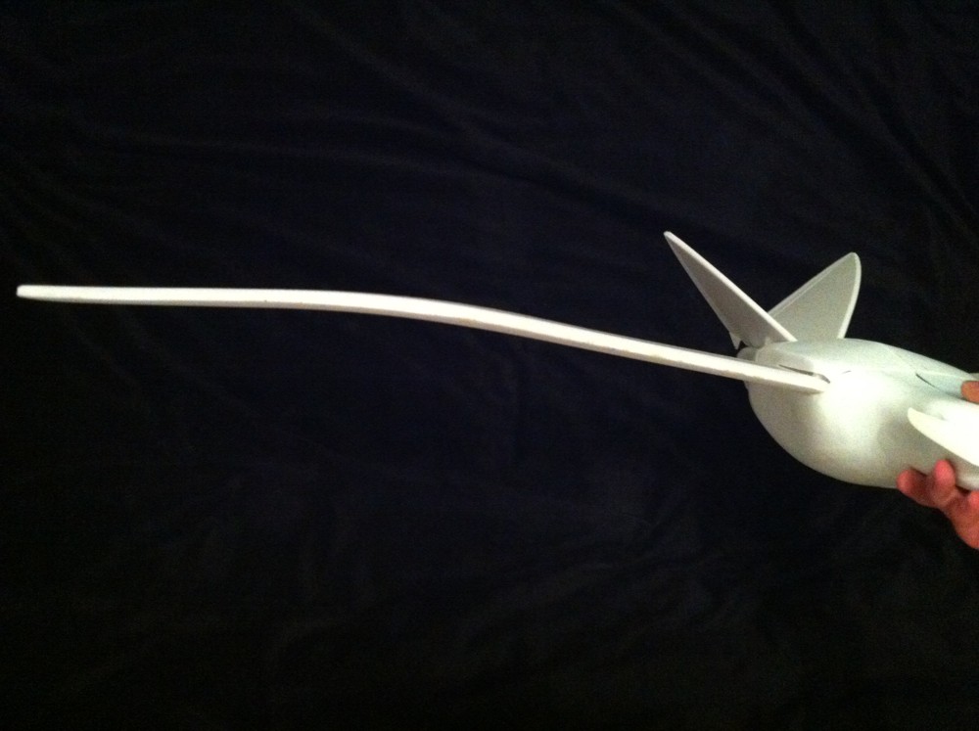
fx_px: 988
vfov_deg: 40.6
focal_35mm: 35
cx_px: 490
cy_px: 366
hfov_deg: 52.7
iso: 1000
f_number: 2.8
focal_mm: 3.85
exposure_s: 1/15
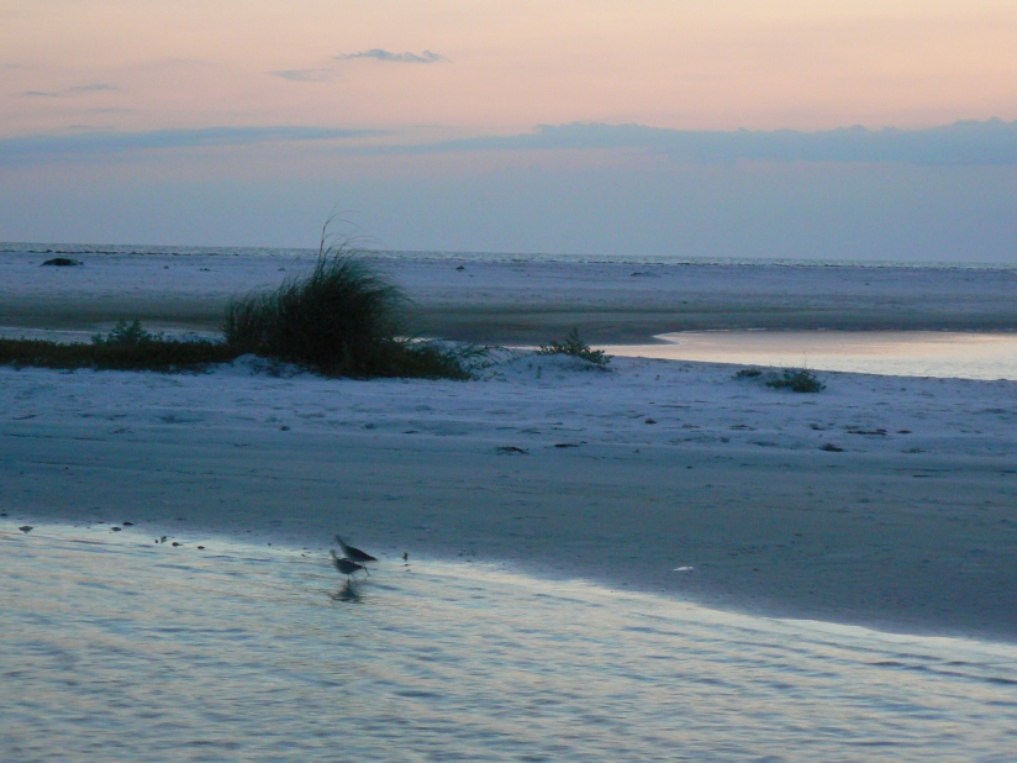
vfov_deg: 12.0
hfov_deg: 15.9
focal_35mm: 124
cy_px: 382
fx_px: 3643
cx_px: 508
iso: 200
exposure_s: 1/8
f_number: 3.2
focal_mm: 20.7
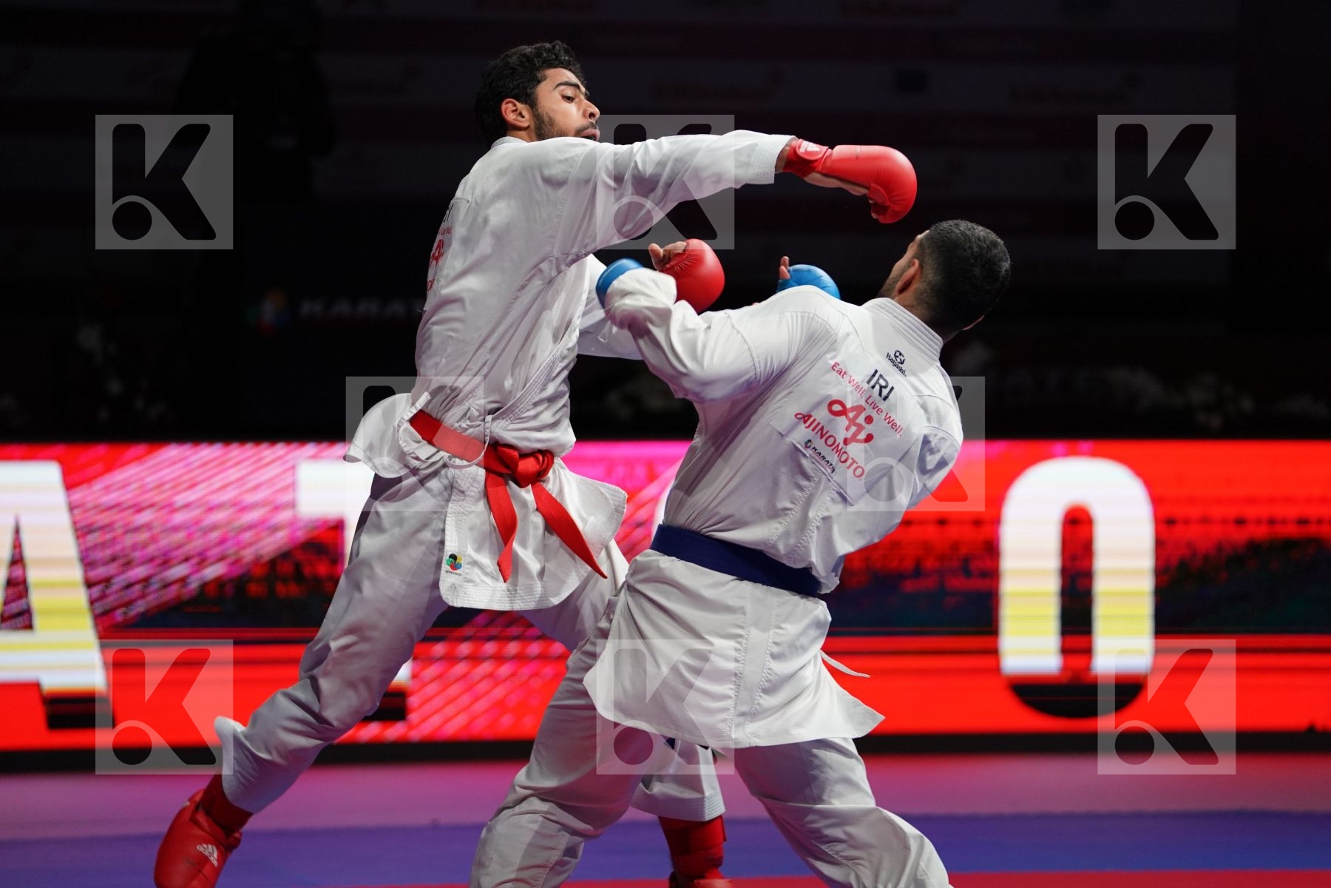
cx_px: 666
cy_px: 444
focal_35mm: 150
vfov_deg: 9.1
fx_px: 5545
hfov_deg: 13.7
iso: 2500
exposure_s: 1/1000
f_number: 2.8
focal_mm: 150
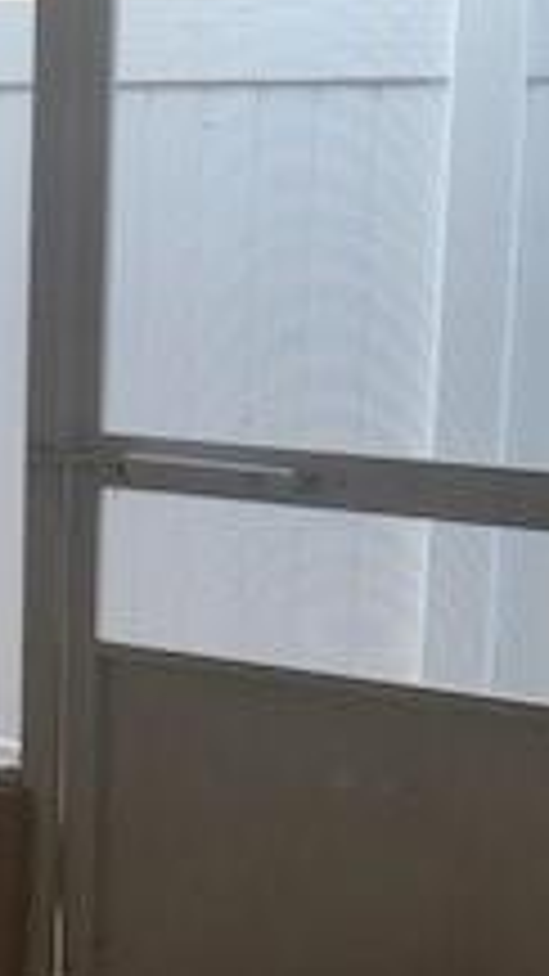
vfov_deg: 23.7
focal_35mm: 90
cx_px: -374
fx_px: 2330
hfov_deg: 12.5
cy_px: 499
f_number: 1.8
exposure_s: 1/124
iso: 20
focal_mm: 3.99
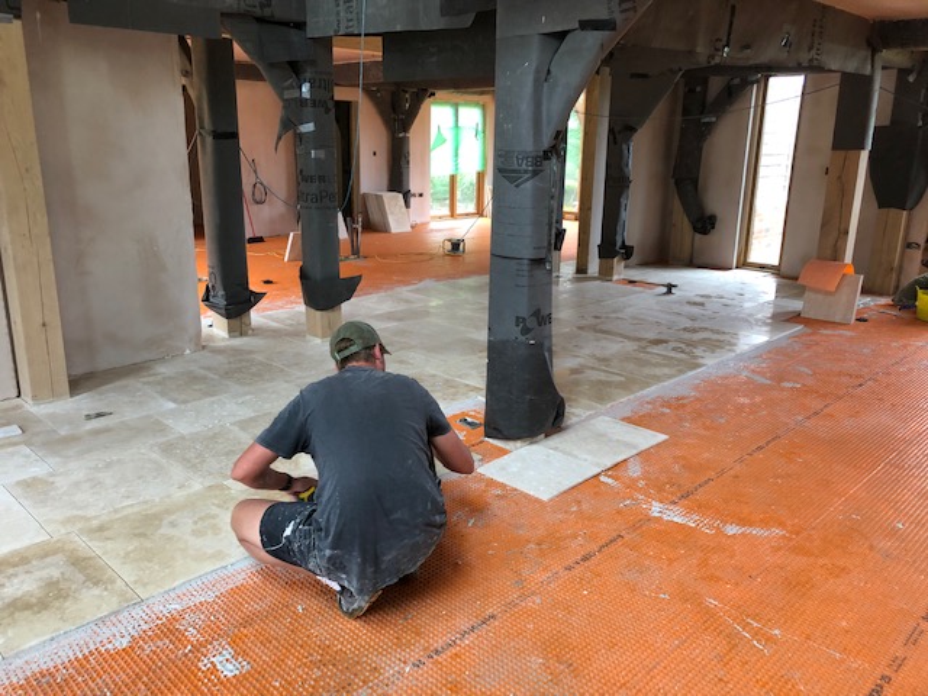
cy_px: 348
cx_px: 464
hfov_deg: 63.4
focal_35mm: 28
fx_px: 751
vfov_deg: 49.7
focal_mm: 3.99
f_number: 1.8
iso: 32
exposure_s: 1/30
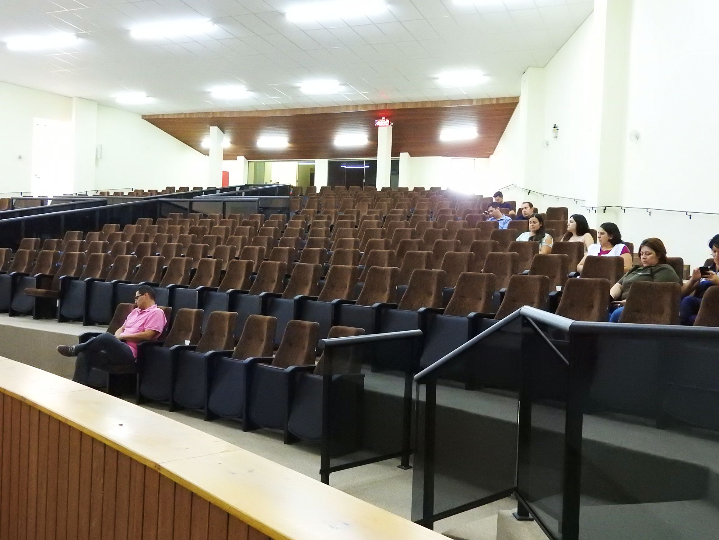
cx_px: 360
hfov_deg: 52.6
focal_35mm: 35
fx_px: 727
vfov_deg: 40.7
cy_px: 270
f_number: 3.8
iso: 1600
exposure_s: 1/40
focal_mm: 6.3
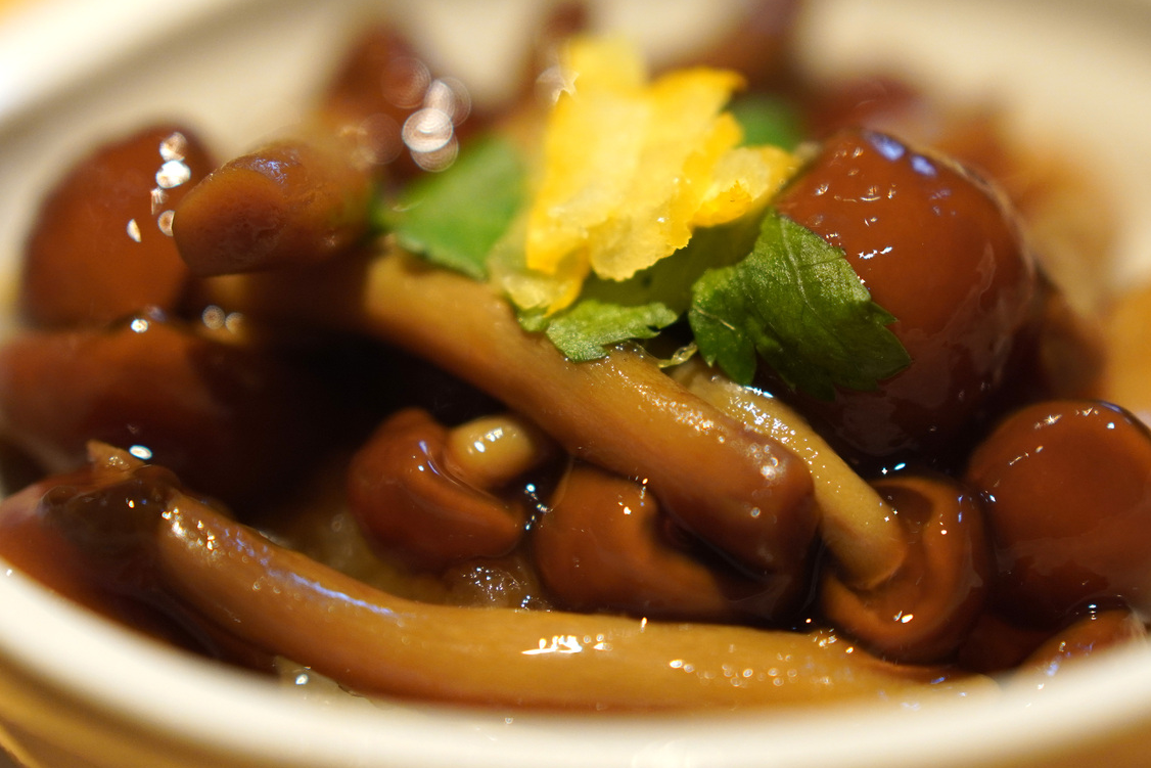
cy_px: 279
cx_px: 671
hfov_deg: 16.9
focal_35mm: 121
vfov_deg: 11.3
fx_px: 3860
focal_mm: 55
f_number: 2.8
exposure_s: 1/100
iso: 800
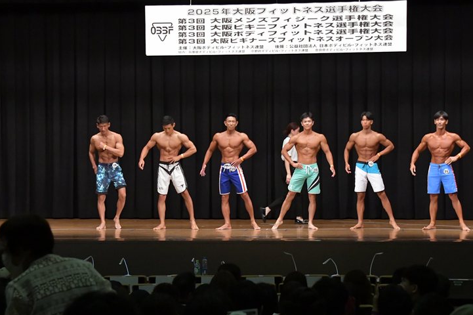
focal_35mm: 100
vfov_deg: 13.7
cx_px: 252
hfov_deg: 20.4
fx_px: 1313
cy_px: 167
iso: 6400
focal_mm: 62
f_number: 5.6
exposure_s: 1/400
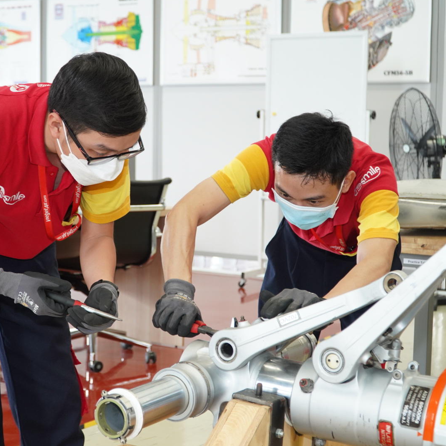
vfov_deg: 27.7
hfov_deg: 27.7
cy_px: 220
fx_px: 904
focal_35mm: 62
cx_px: 175
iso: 800
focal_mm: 32
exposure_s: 1/160
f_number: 4
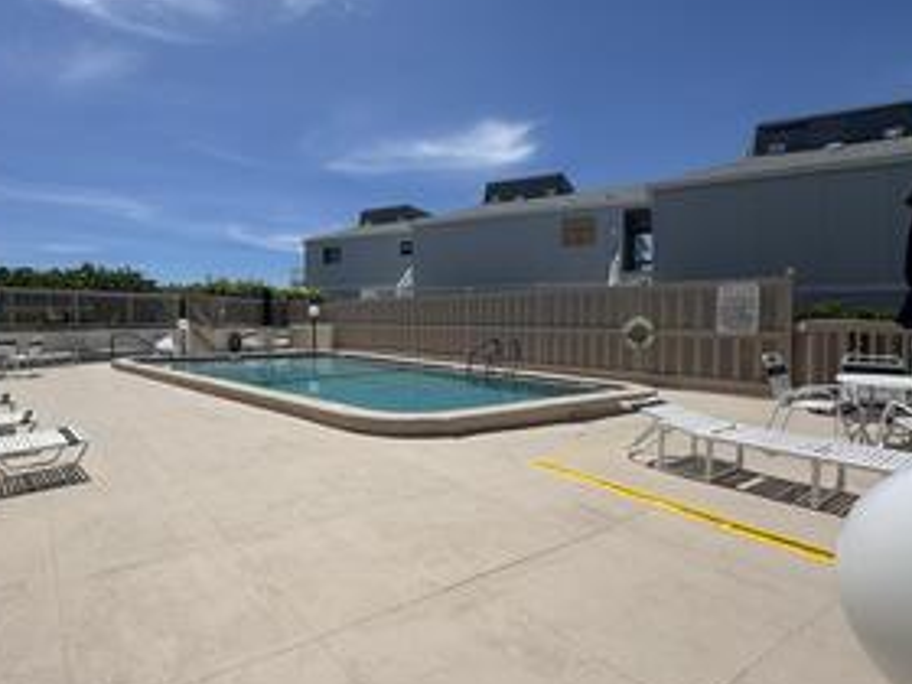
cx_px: 345
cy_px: 332
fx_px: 527
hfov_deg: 80.3
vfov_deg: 66.0
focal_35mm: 20
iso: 40
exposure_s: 1/3906
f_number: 2.2
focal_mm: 2.22
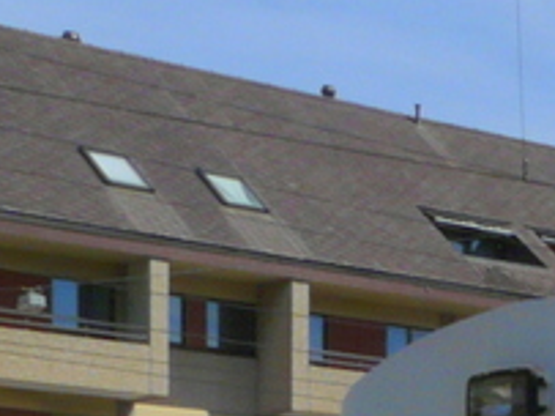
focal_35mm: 138
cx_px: 1345
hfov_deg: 11.6
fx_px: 2211
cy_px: 785
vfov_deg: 10.1
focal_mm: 4.6
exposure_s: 1/500
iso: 100
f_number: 8
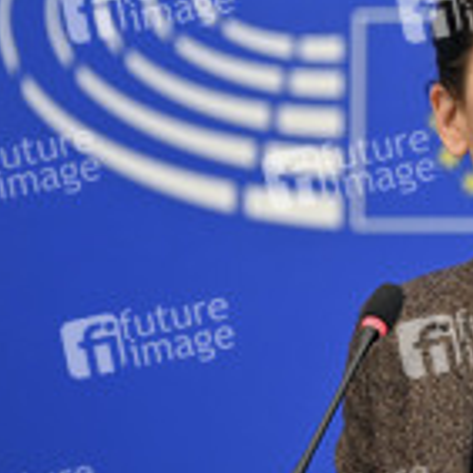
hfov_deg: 4.7
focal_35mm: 368
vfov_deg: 4.8
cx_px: 730
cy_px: 255
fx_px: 5689
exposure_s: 1/160
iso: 640
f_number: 2.8
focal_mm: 135
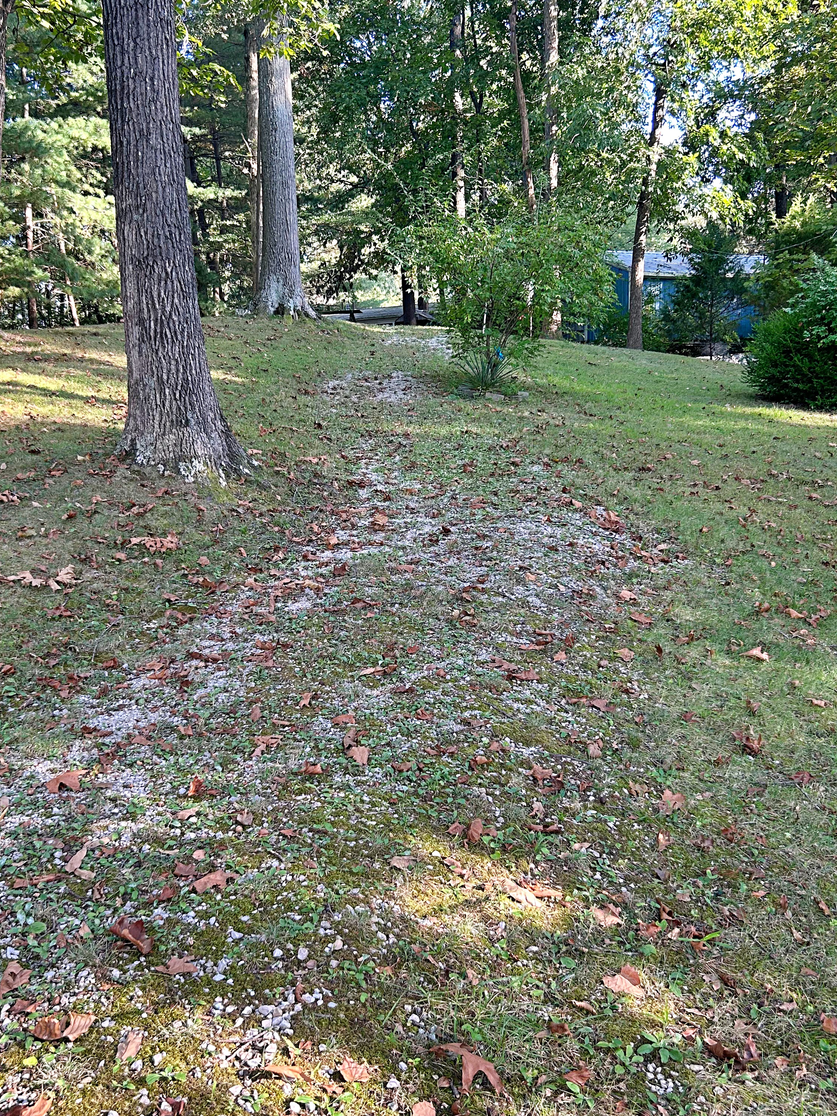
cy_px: 595
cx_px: 393
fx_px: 1128
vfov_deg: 52.6
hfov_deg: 40.7
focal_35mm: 35
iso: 50
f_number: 1.5
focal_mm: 5.7
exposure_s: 1/121
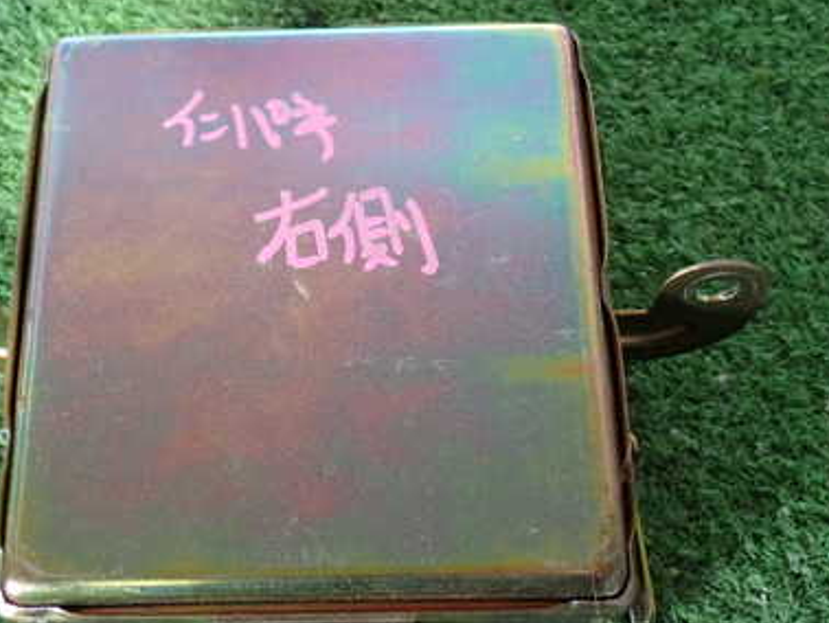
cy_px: 309
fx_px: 1558
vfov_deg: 22.6
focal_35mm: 65
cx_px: 325
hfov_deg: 29.7
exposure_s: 1/25
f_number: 2.8
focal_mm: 7.31
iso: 800
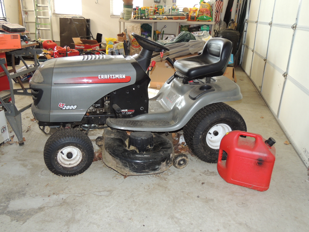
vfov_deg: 46.8
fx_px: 268
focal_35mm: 30
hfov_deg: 60.0
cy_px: 116
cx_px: 154
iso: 200
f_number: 3.1
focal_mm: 5.3
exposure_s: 1/30
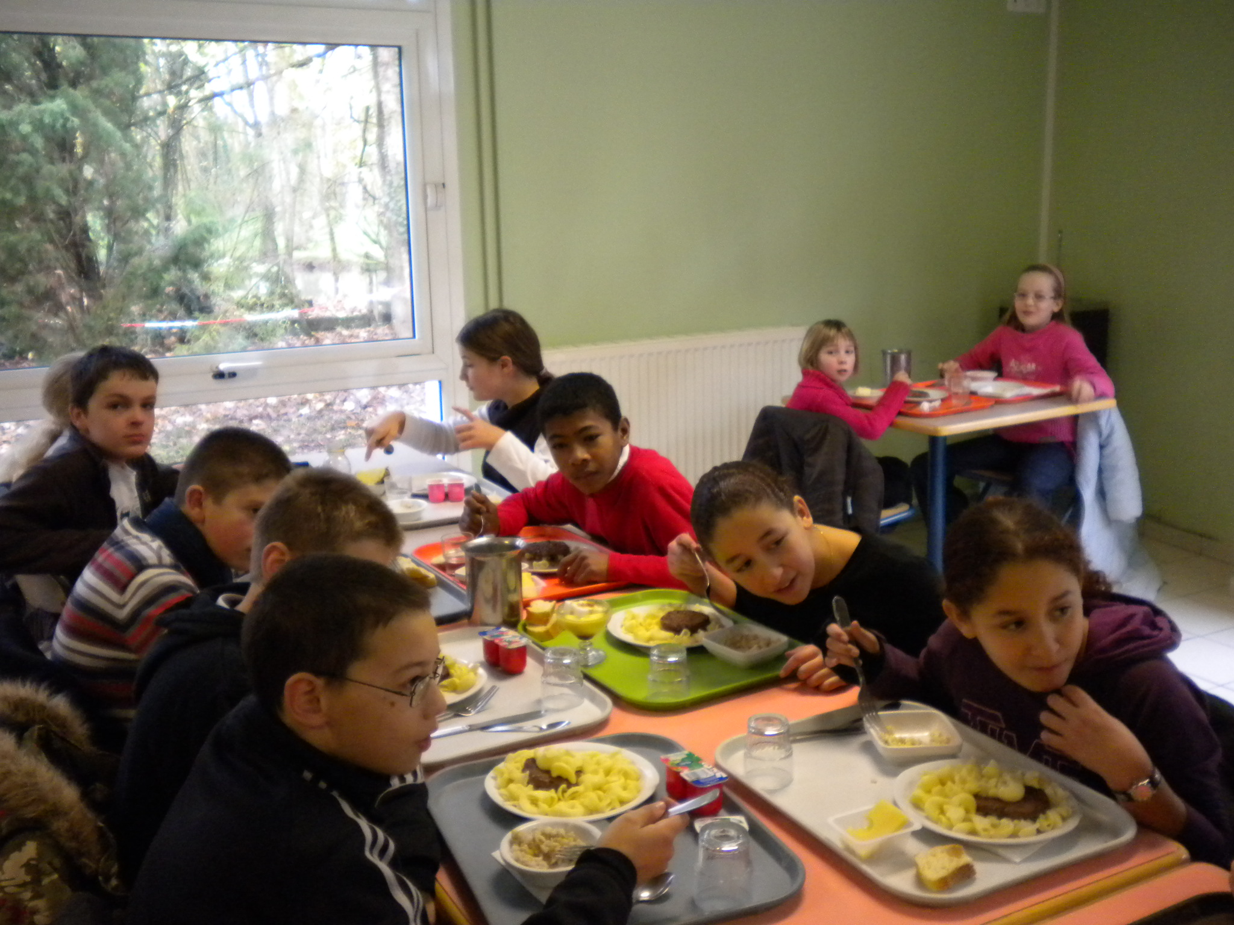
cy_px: 462
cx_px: 617
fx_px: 1248
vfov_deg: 40.7
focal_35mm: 35
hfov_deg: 52.6
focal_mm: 6.3
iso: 400
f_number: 3.1
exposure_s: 1/45
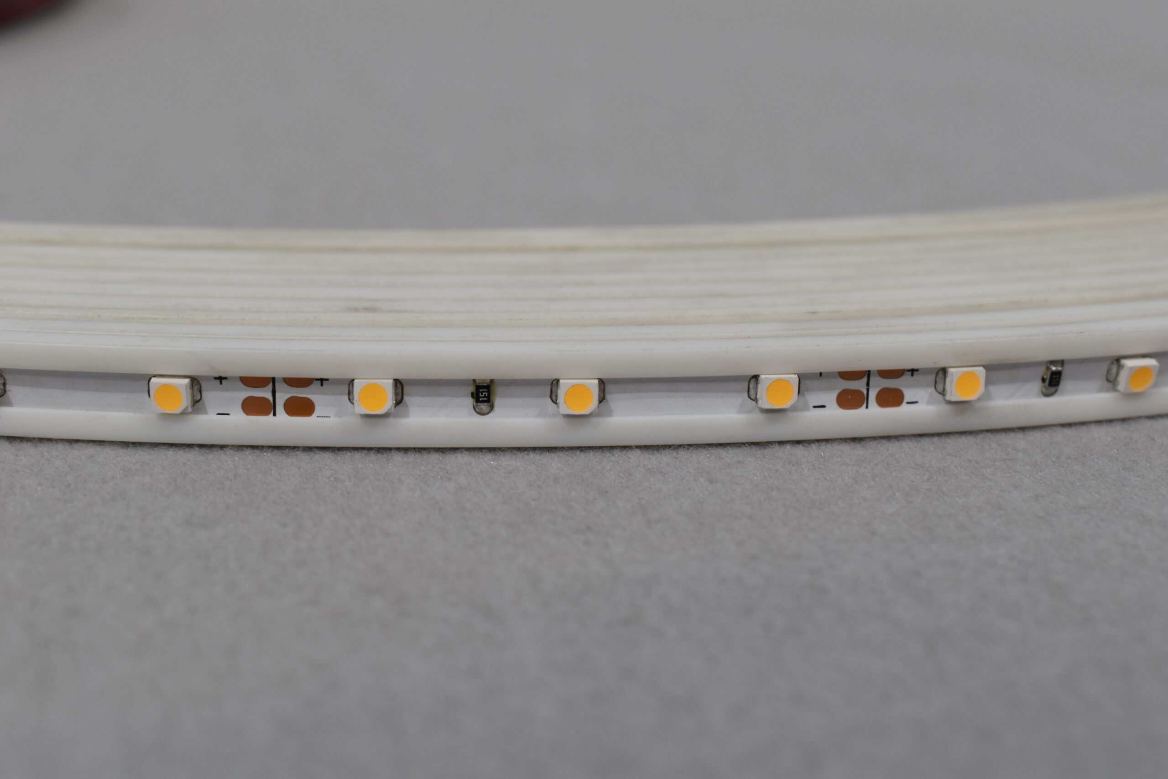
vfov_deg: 26.5
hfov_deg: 38.9
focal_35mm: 51
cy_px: 390
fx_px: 1655
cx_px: 584
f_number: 8
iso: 280
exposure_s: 1/60
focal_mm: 34
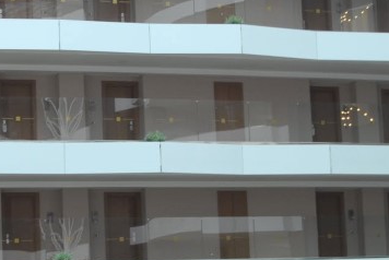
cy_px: 167
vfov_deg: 11.8
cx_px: 127
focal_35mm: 116
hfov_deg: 17.6
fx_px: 1254
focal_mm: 24
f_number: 4.5
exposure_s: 1/60
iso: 200
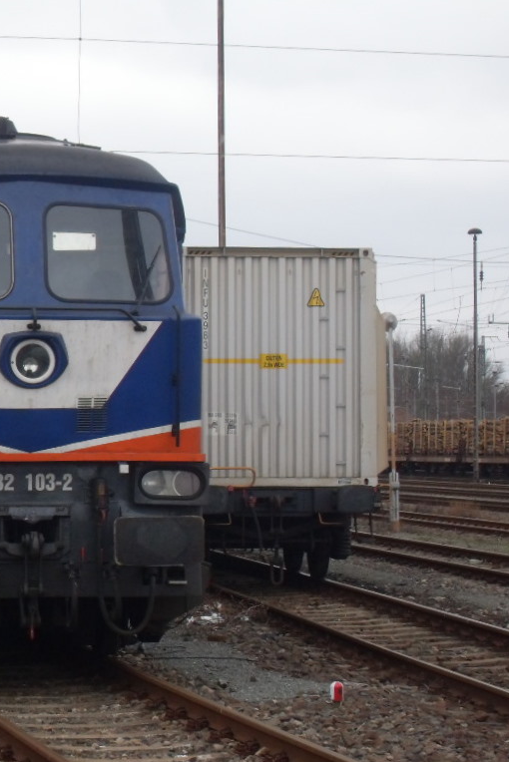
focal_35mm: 124
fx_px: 2627
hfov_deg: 11.1
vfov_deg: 16.5
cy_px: 381
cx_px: 161
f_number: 4.8
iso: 200
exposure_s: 1/60
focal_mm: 15.3
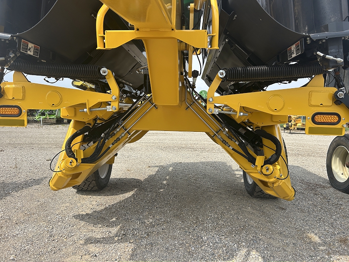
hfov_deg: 67.3
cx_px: 174
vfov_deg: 53.1
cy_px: 131
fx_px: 262
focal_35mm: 26
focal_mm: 5.7
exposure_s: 1/2915
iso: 50
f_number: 1.5
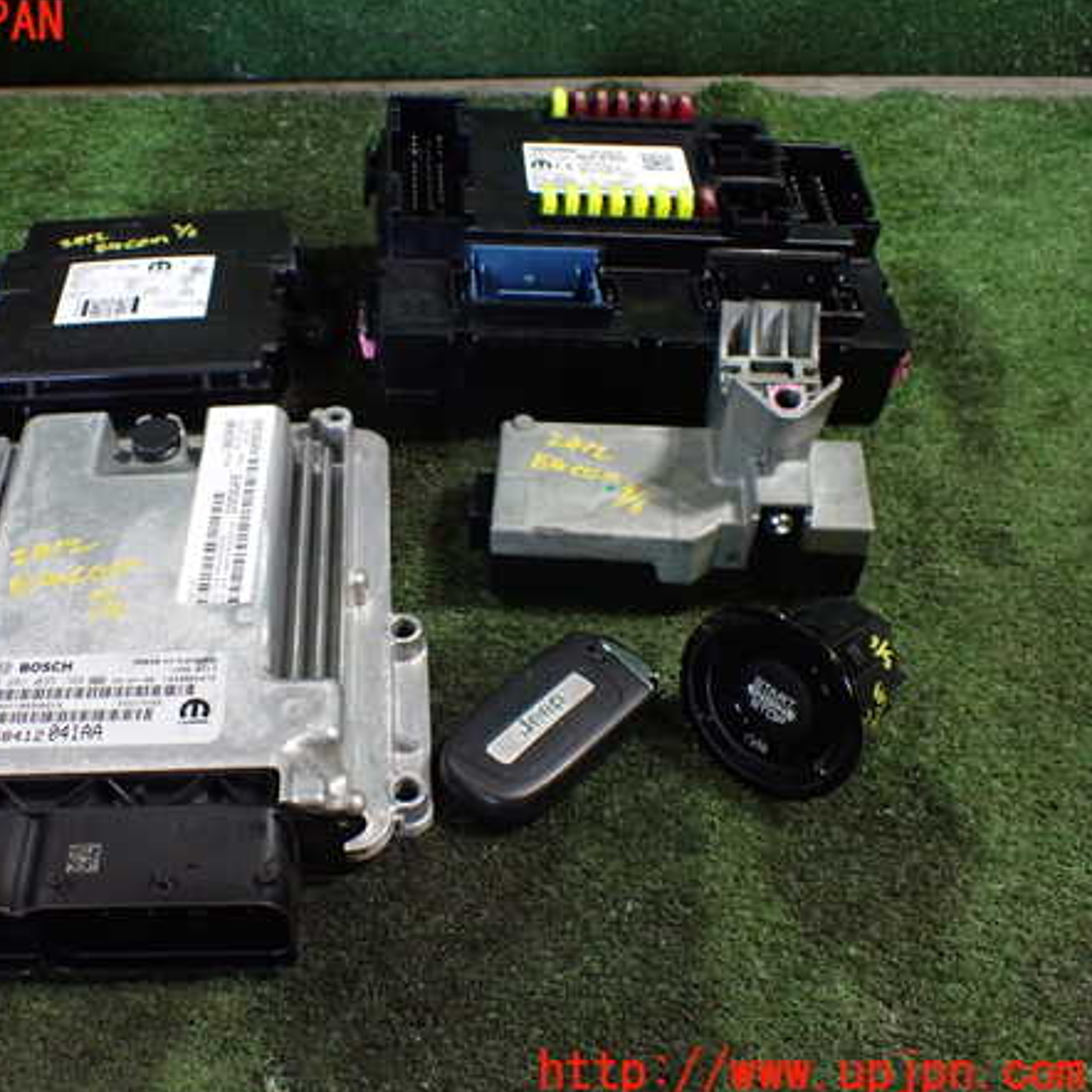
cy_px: 548
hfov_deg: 45.3
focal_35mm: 36
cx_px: 356
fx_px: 1285
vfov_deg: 46.0
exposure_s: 1/125
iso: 800
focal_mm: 5.4
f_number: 2.3
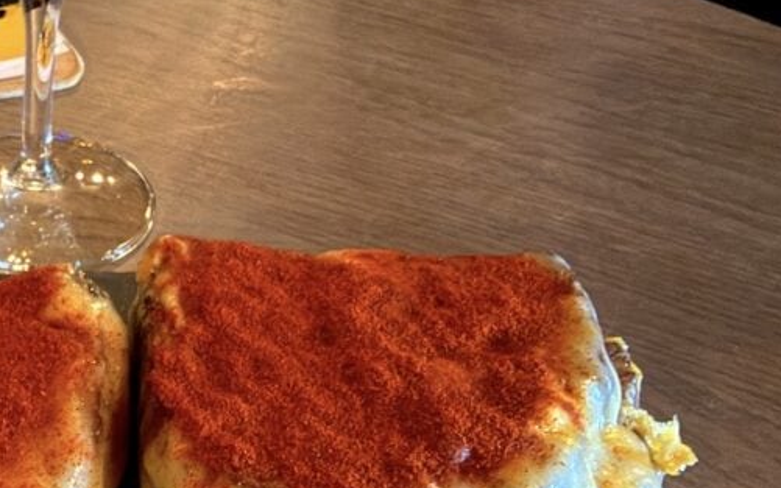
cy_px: 335
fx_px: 1107
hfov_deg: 35.8
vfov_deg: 24.7
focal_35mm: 52
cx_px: 37
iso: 400
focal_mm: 2.22
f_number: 2.2
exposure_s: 1/10
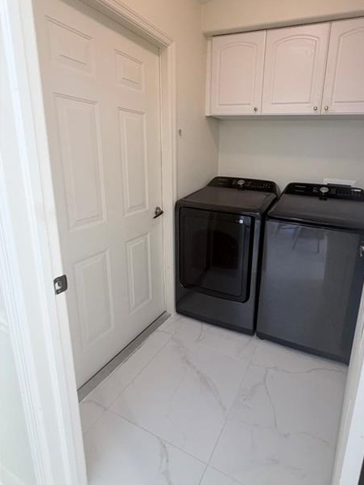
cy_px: 211
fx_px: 252
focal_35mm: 18
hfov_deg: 70.2
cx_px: 232
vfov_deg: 87.3
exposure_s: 1/60
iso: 250
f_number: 2.2
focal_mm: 2.22
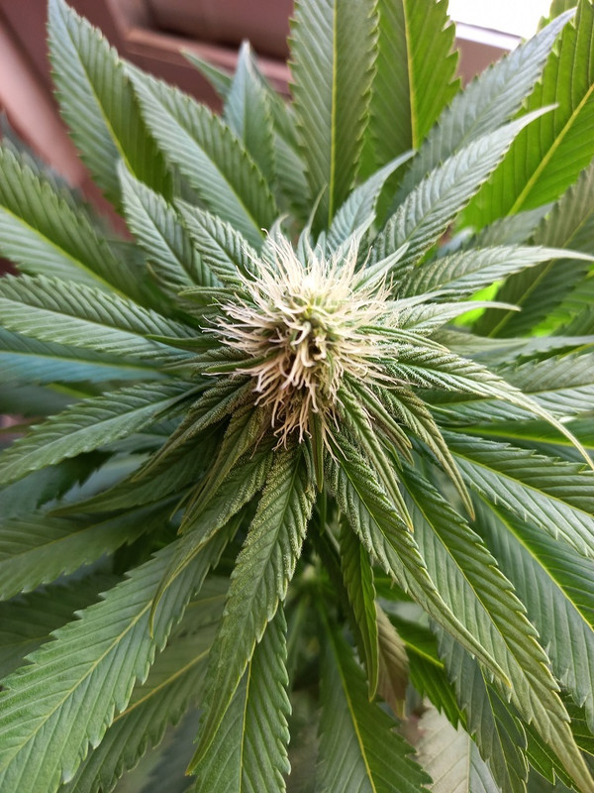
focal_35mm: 25
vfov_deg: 69.4
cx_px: 297
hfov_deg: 54.9
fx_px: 572
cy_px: 396
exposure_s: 1/59
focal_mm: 4.6
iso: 50
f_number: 2
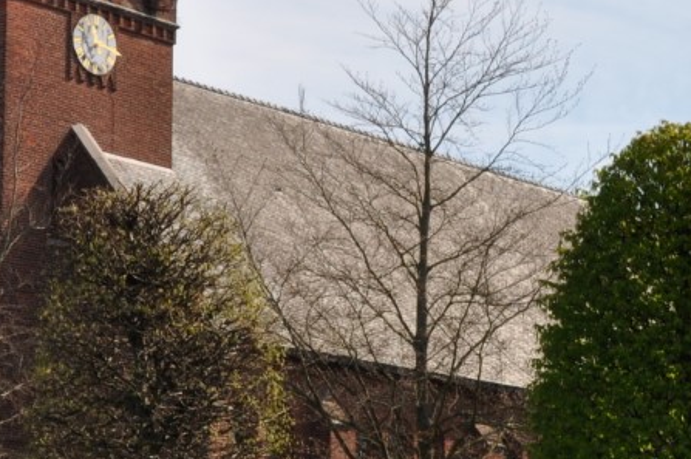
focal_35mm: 131
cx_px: 488
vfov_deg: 10.4
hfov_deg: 15.6
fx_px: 2512
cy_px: 263
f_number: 13
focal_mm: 24
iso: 200
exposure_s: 1/160
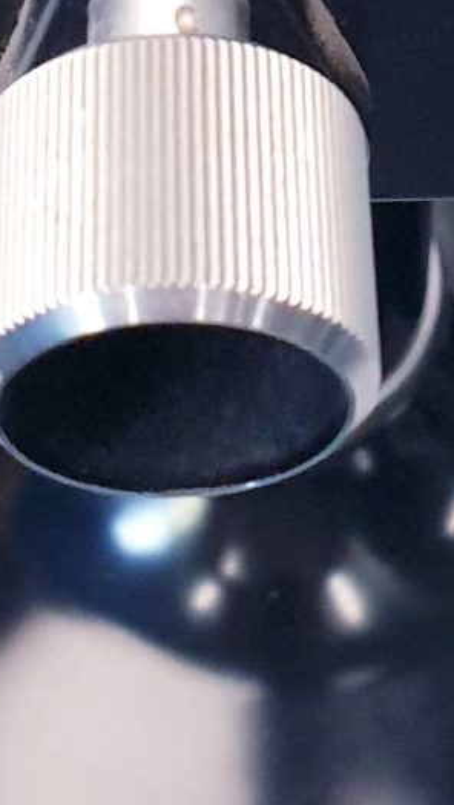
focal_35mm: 138
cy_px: -788
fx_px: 2948
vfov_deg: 13.4
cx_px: 221
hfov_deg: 8.8
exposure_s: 1/50
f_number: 2.4
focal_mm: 4.3
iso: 250
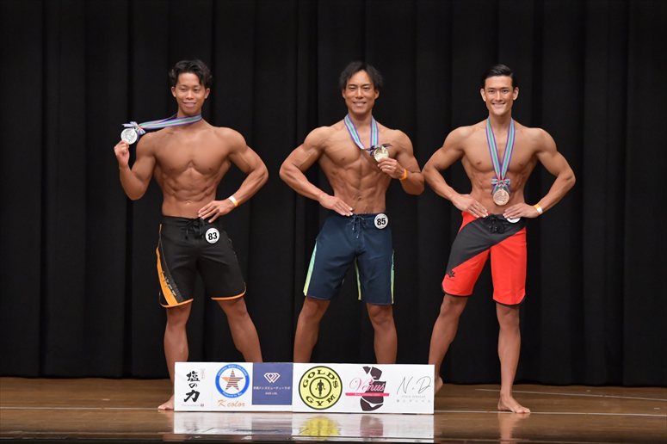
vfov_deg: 6.8
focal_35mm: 202
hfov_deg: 10.2
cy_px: 222
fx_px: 3741
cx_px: 334
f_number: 5.6
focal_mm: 135
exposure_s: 1/400
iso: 6400
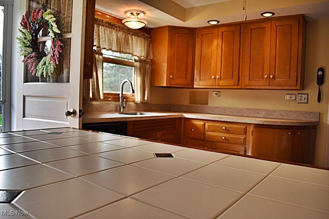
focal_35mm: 27
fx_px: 247
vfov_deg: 47.9
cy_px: 110
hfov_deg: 67.4
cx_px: 164
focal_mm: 18
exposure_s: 1/250
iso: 400
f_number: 4
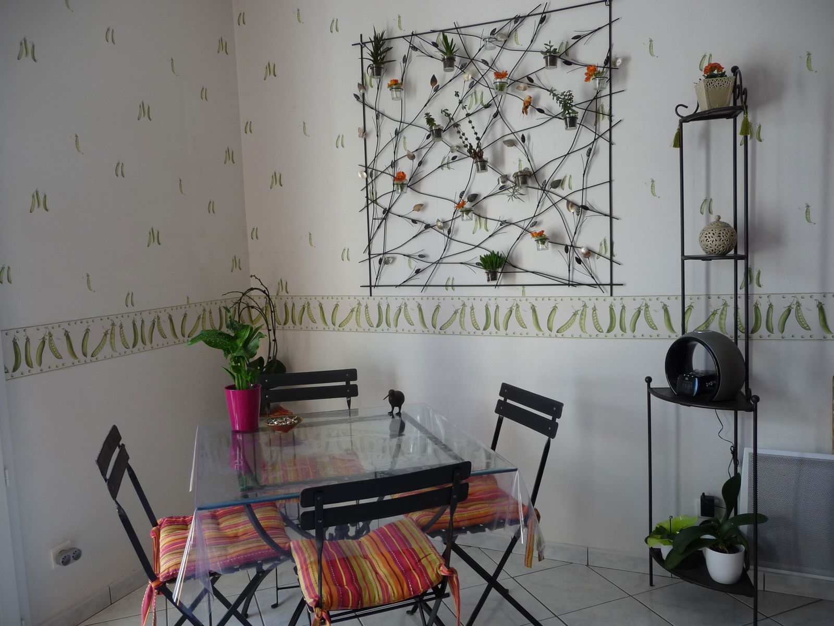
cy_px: 313
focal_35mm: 28
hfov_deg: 63.4
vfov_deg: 49.7
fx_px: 675
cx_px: 417
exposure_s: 1/40
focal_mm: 4.7
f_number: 3.3
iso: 100
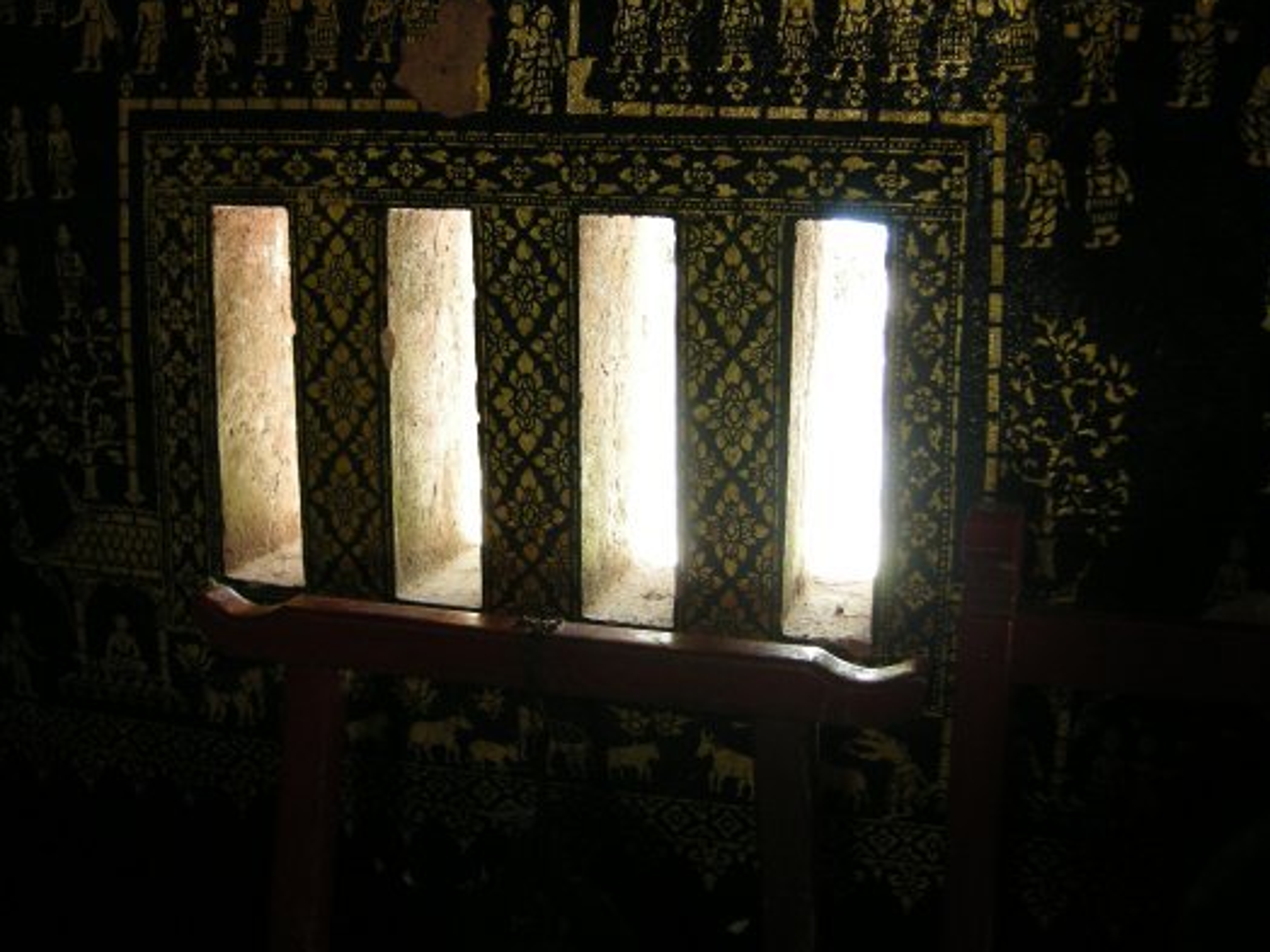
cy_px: 412
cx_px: 562
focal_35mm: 44
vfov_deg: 32.8
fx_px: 1614
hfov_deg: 42.9
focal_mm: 7.5
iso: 133
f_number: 2.7
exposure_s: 1/8
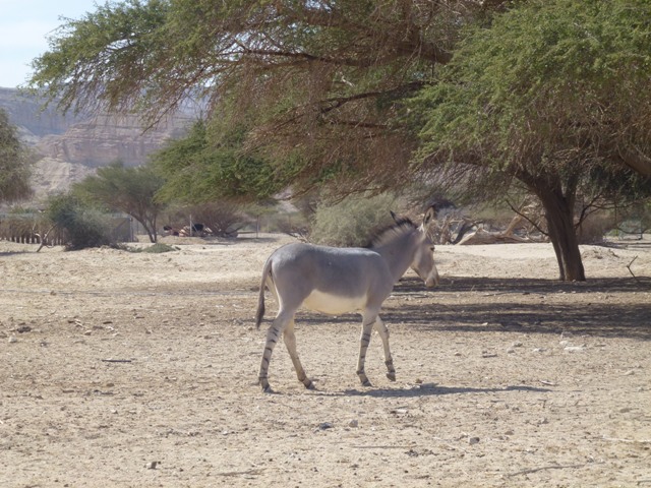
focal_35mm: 104
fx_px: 1956
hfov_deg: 18.9
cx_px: 326
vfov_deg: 14.2
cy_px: 244
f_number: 5
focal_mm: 18.7
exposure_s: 1/500
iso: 100
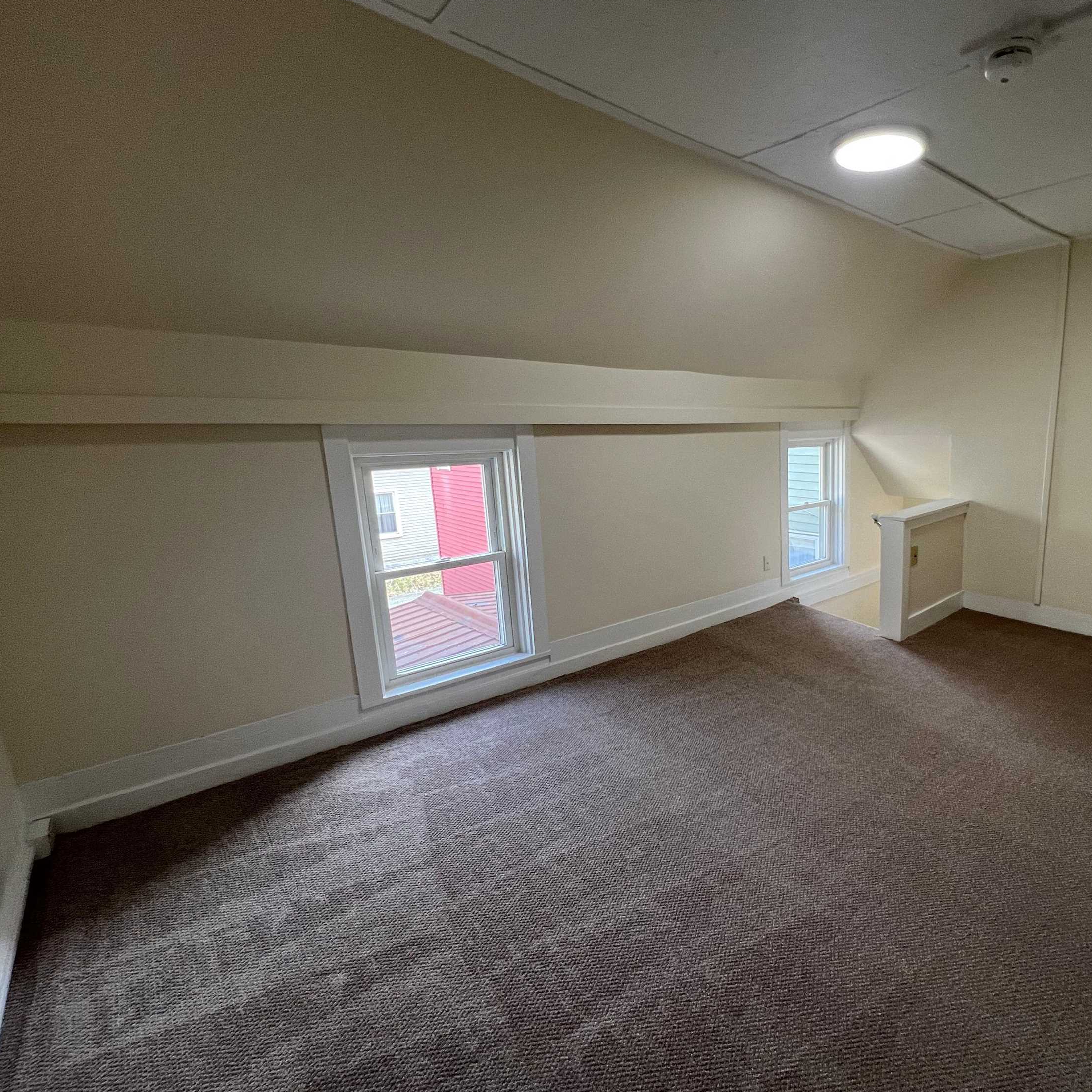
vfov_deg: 87.4
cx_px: 718
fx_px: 571
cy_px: 532
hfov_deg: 84.7
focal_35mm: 16
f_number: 1.8
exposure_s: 1/120
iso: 125
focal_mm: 1.57
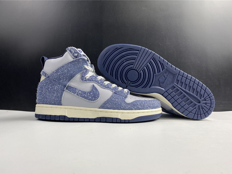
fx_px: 181
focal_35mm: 27
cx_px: 119
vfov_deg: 51.3
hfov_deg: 65.3
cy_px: 90
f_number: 1.8
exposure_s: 1/100
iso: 64
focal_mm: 4.25
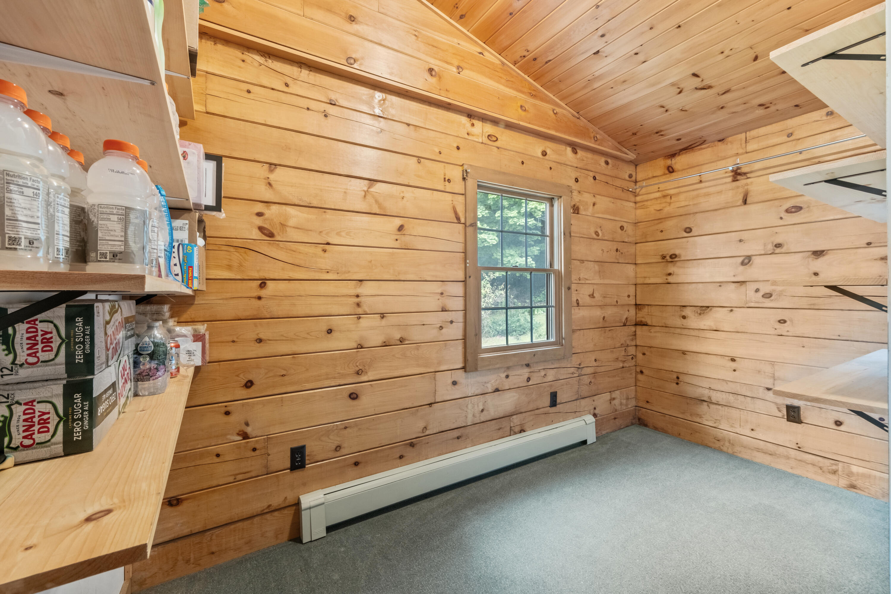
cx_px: 446
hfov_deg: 100.4
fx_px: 371
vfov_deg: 77.3
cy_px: 297
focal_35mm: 15
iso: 500
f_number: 8
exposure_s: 1/2.5
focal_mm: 9.7
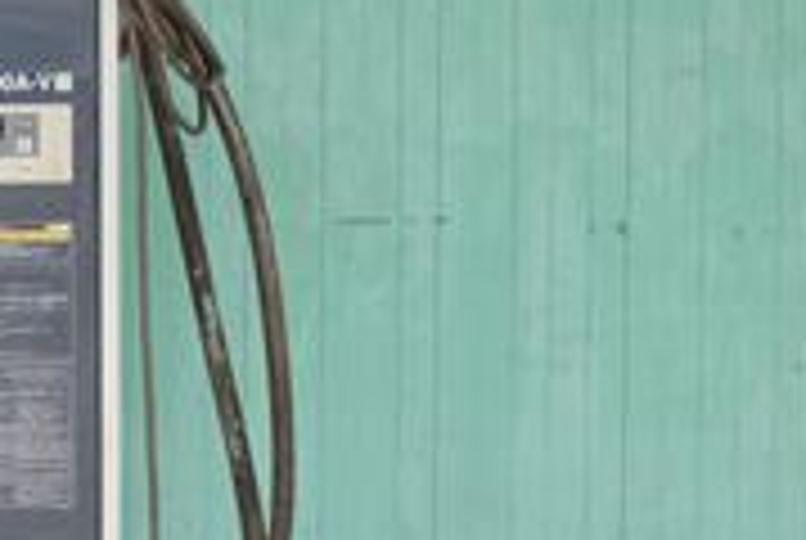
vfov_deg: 6.0
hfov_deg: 8.8
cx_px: -284
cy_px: 590
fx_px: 5167
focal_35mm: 230
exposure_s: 1/3200
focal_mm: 55
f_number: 6.3
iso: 1250
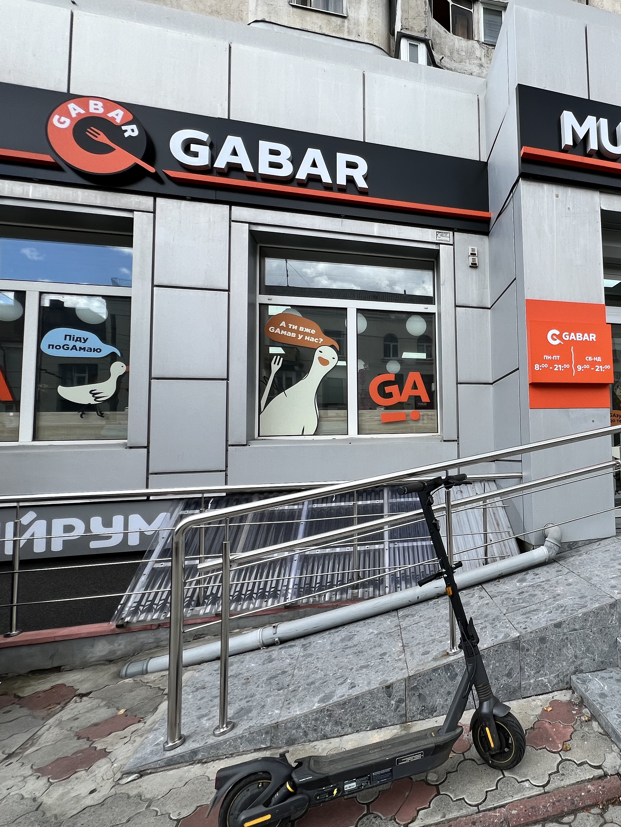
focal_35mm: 18
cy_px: 418
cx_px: 515
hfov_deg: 63.9
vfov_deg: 87.8
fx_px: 431
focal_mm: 1.57
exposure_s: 1/481
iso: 32
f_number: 1.8
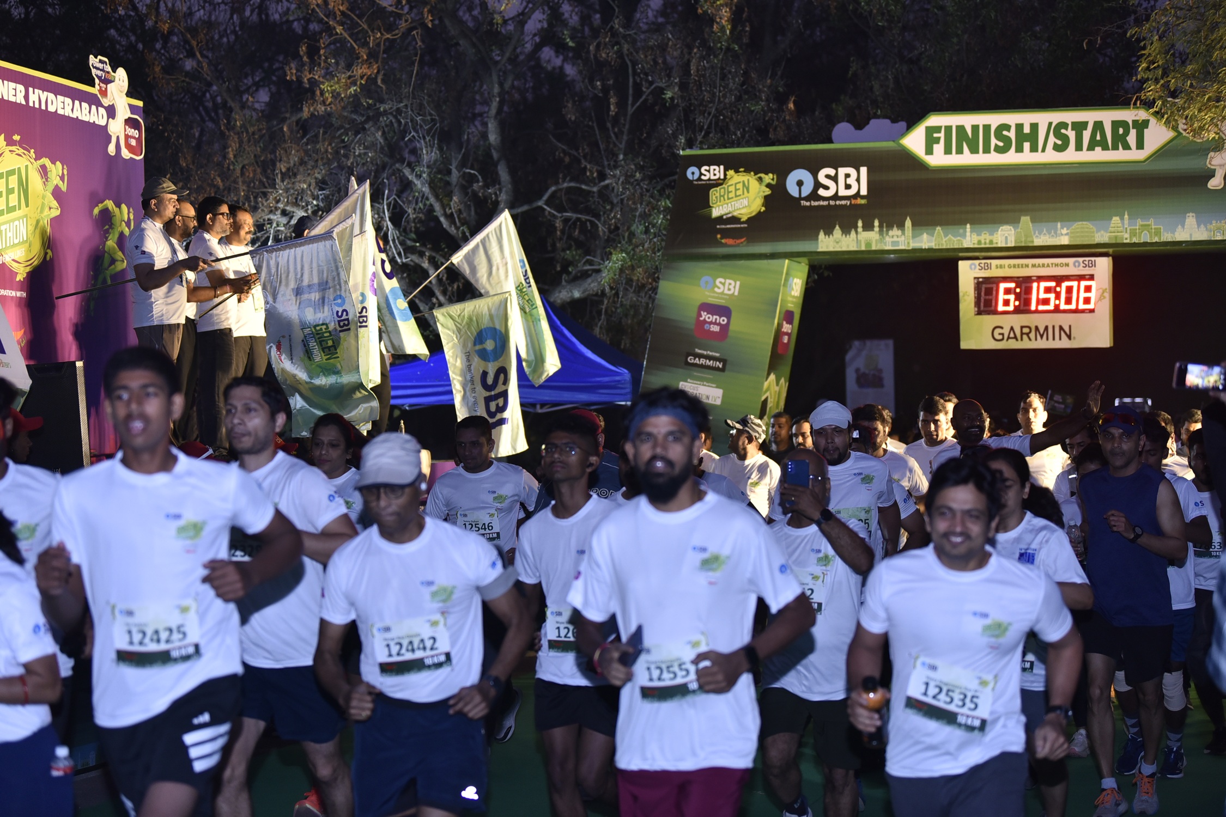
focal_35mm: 70
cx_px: 613
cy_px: 408
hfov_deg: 28.8
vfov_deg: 19.5
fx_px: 2384
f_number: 2.8
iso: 1000
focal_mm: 70
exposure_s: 1/160
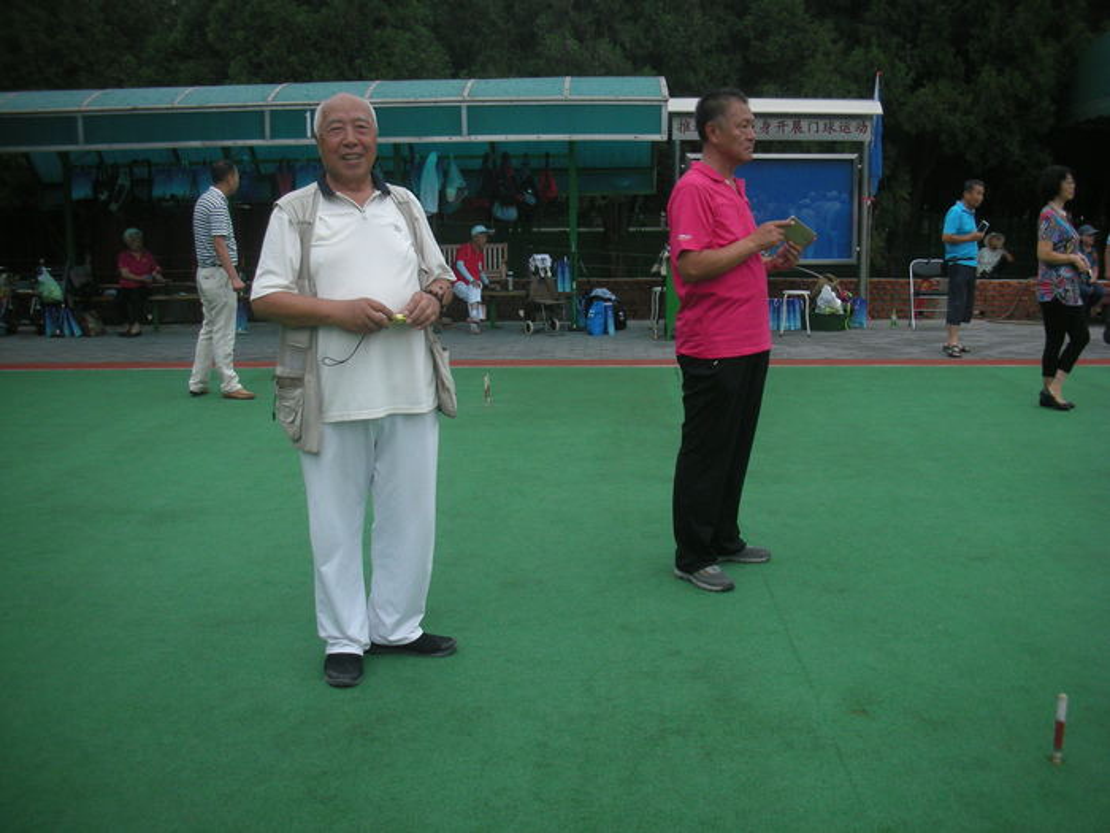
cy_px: 416
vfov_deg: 40.7
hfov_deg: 52.6
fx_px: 1122
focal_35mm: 35
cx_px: 555
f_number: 7.9
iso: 97
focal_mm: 5.8
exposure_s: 1/124
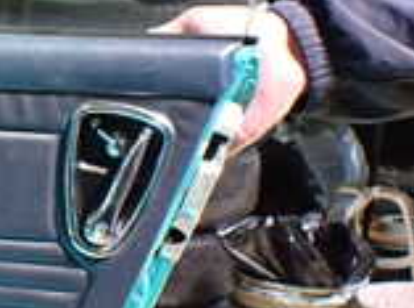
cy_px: 126
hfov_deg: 15.9
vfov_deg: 12.8
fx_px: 1372
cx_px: -187
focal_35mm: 115
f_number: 2.3
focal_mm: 5.4
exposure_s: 1/125
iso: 500
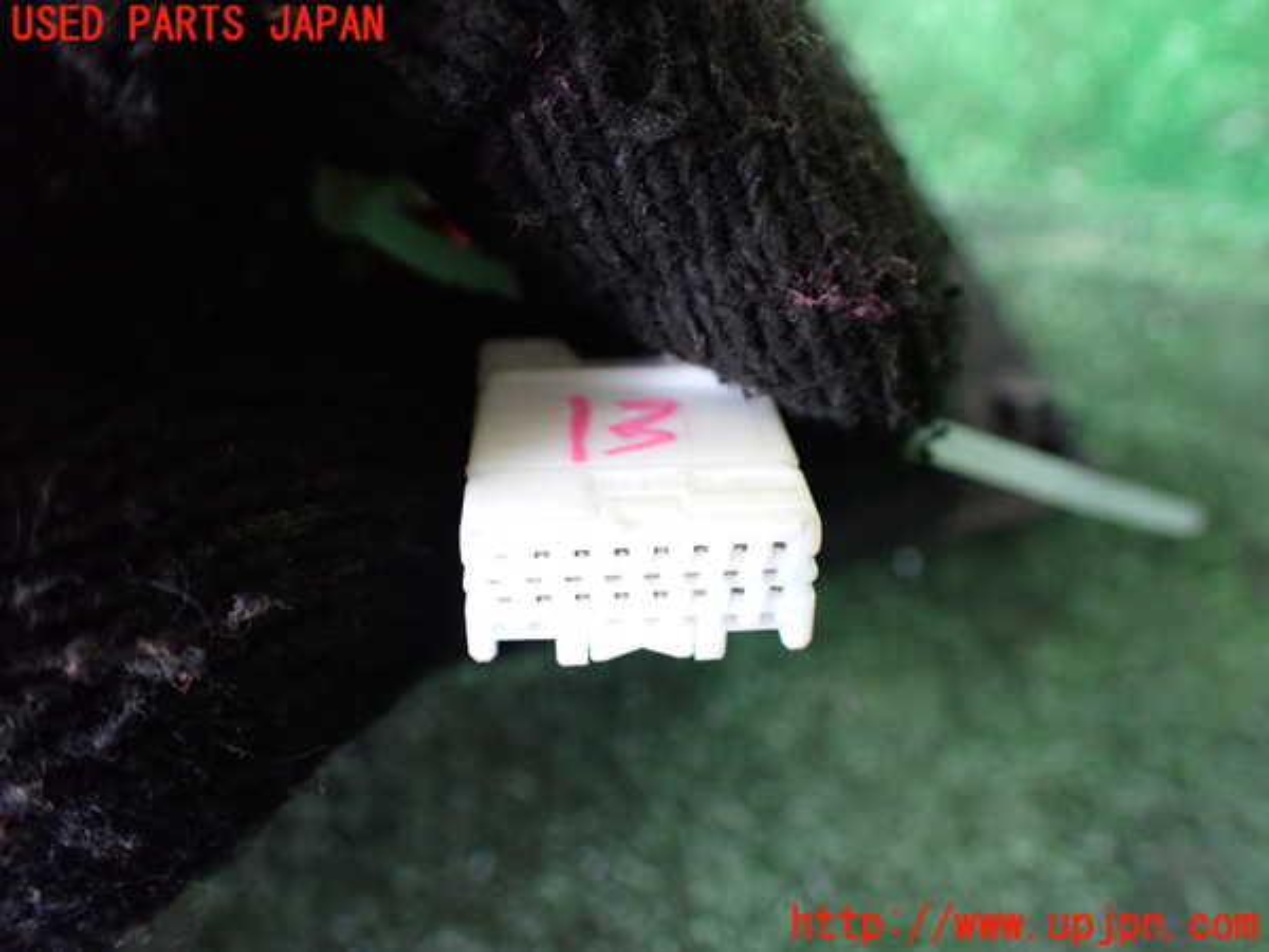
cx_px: 634
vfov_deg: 46.8
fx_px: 1100
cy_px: 476
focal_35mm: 30
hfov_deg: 60.0
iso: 800
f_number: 2.3
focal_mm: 5.4
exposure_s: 1/40
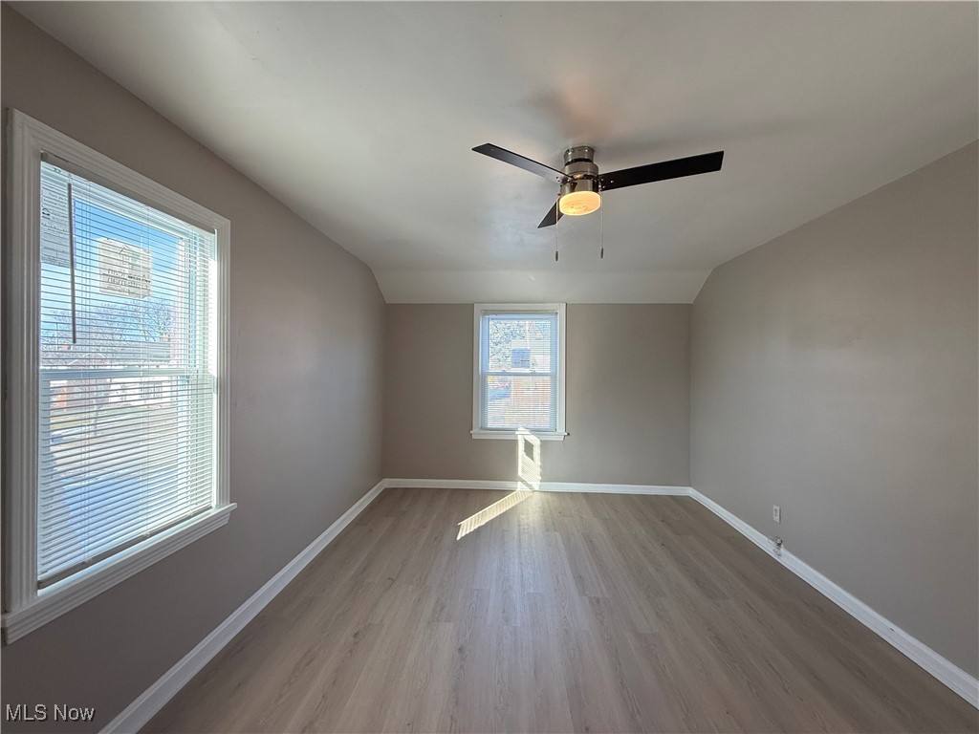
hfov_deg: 102.1
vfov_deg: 85.7
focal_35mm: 14
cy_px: 367
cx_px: 490
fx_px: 396
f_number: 2.2
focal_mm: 2.22
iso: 125
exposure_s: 1/120
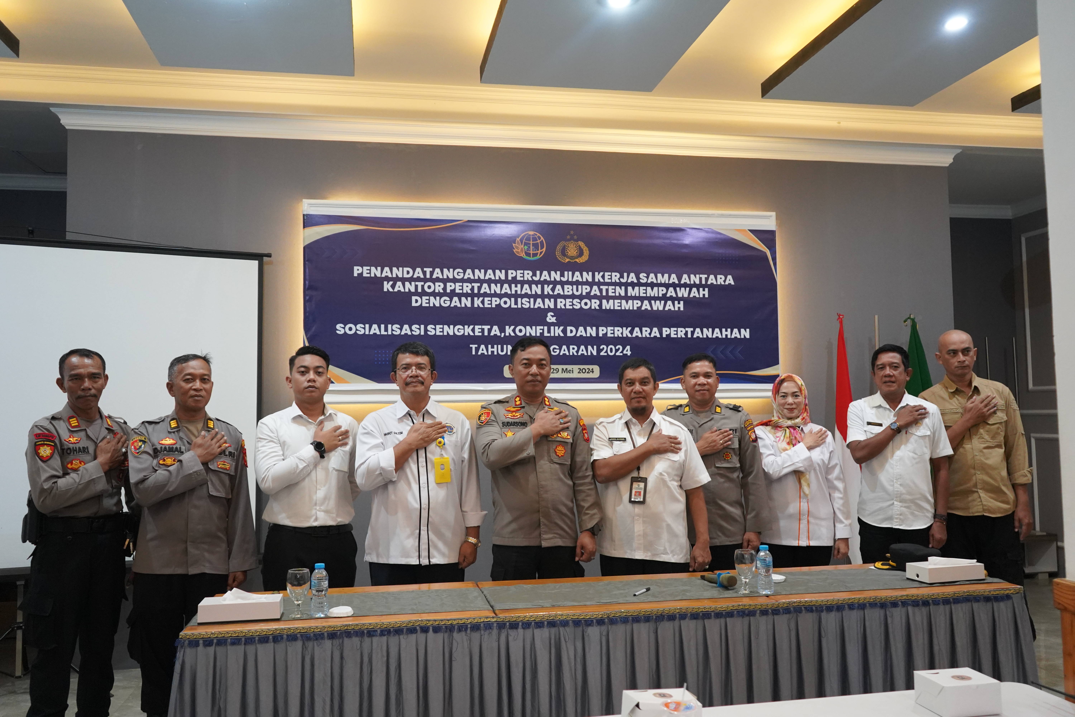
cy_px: 358
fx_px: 866
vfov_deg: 45.0
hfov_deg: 63.7
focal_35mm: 29
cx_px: 538
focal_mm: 29
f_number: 4
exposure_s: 1/160
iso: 5000
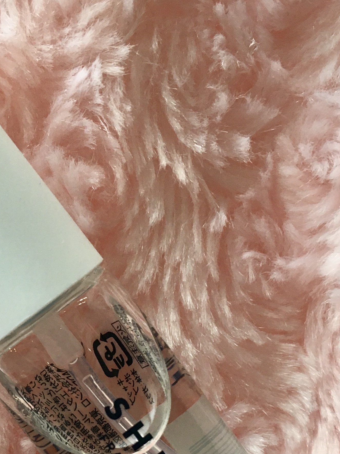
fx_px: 864
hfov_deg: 21.9
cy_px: 345
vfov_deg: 28.9
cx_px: 64
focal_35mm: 66
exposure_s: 1/30
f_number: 2.2
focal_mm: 4.15
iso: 40
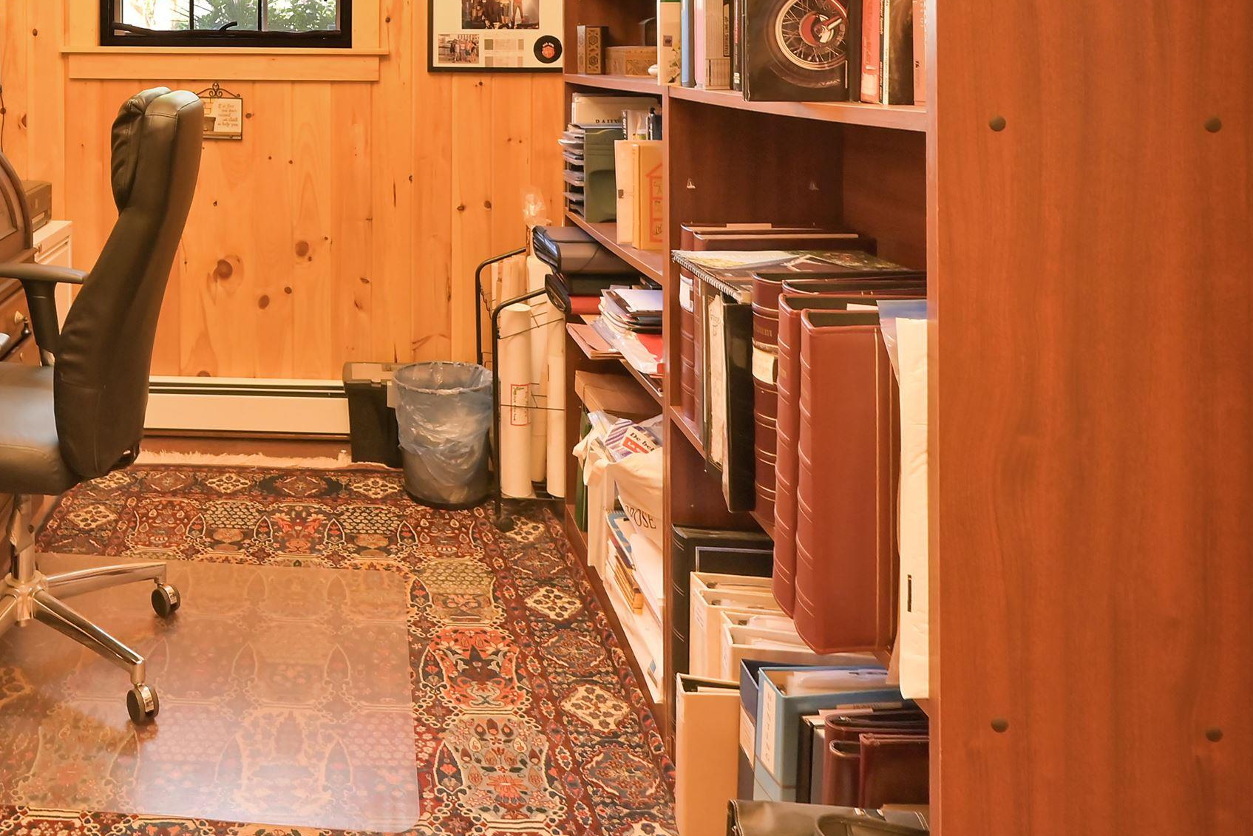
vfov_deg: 43.7
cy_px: 218
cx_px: 266
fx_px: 1010
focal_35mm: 29
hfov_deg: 59.1
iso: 10000
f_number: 8
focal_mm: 16
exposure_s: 1/15
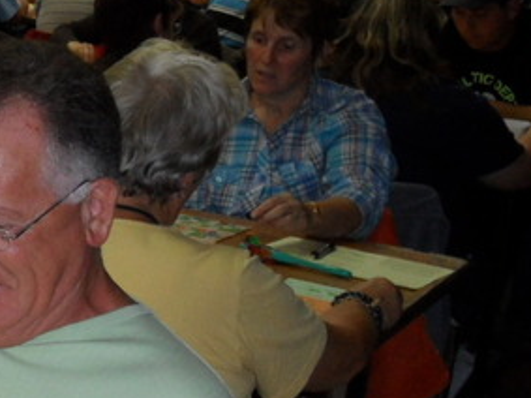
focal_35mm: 95
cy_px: 199
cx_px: -341
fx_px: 1457
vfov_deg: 15.6
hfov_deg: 17.7
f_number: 3.4
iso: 200
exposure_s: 1/30
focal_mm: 4.6
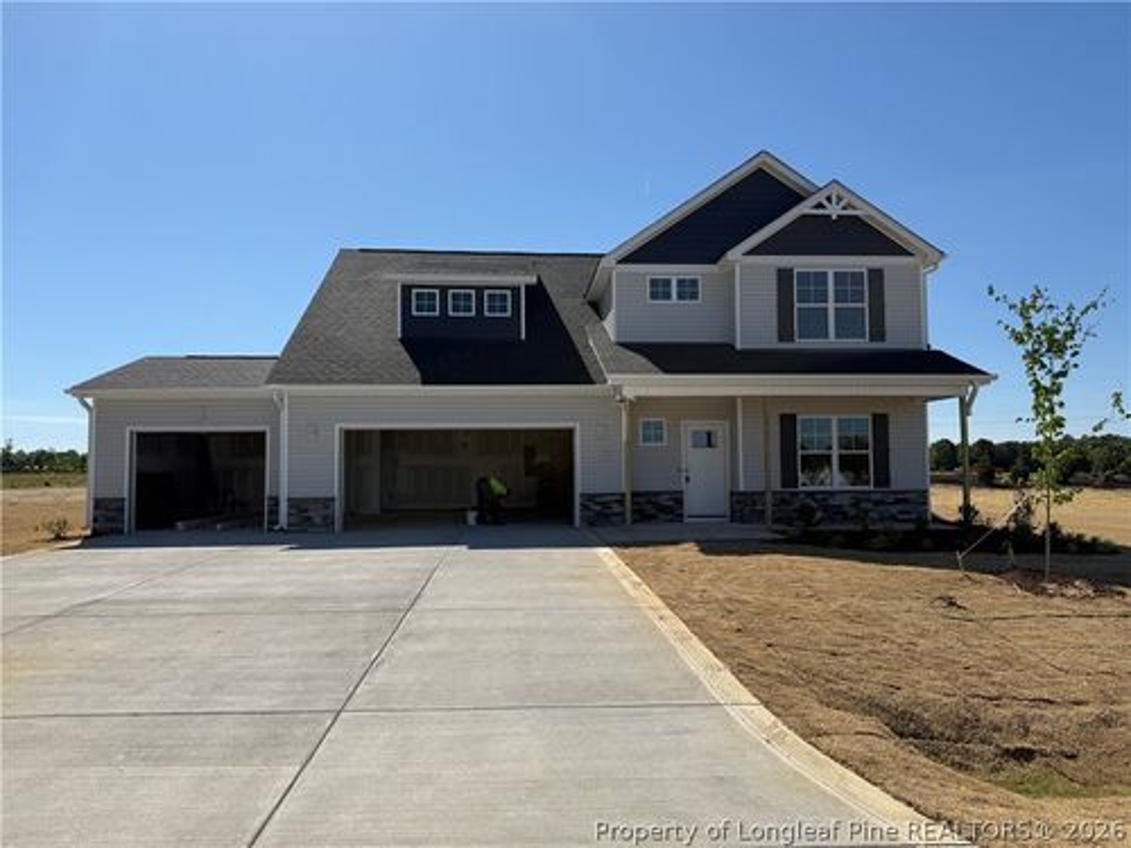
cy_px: 424
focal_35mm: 24
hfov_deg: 71.6
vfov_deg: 56.8
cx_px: 566
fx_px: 784
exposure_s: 1/7353
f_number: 1.78
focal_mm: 6.76
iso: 80
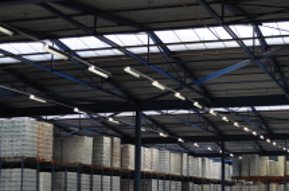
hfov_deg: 28.9
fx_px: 536
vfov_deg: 20.1
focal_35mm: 67
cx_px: 265
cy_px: 135
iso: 450
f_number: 4
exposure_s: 1/60
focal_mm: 22
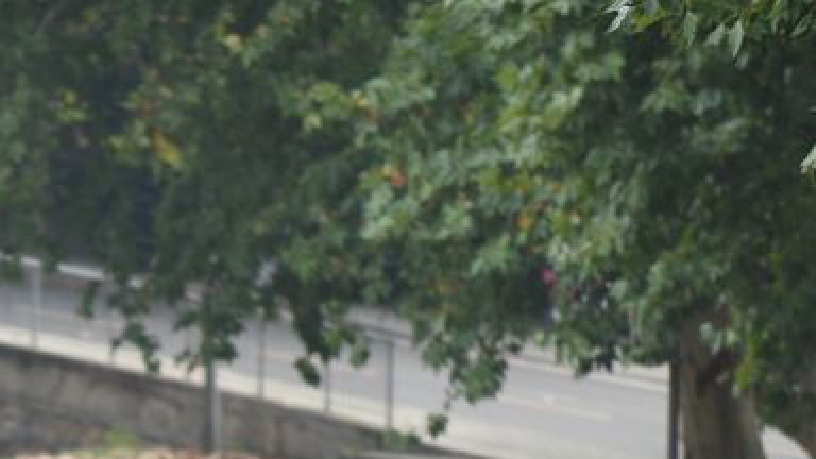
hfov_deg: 3.3
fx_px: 14172
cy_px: 832
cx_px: -170
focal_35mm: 655
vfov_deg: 1.9
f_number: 2.8
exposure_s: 1/640
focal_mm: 200
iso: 250
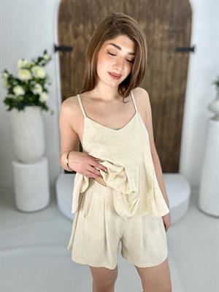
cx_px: 110
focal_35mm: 30
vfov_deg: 60.0
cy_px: 146
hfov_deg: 46.8
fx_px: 253
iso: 25
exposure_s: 1/100
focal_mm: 2.69
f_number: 1.9
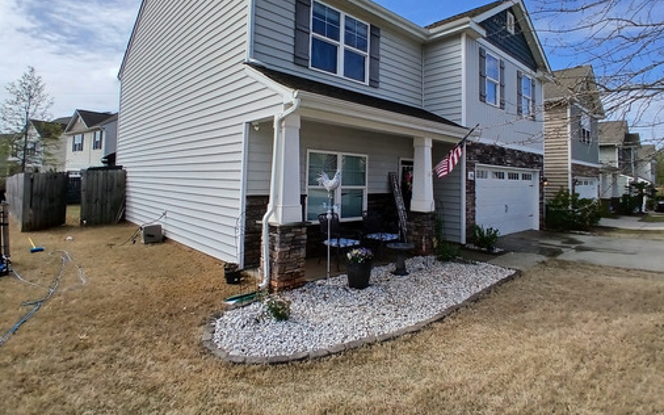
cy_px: 160
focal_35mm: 19
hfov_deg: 88.0
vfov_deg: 61.5
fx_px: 344
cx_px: 330
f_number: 2.2
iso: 50
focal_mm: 1.4
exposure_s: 1/1873
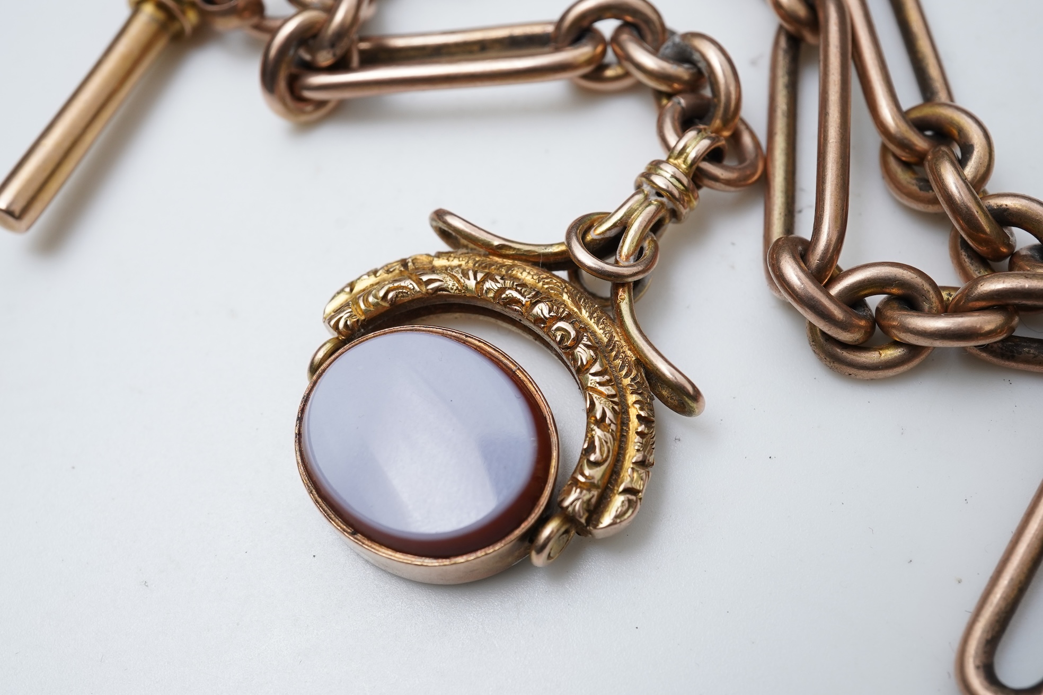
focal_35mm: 45
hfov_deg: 43.6
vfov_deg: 29.9
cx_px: 522
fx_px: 1304
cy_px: 348
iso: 400
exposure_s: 1/125
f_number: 18
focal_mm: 30
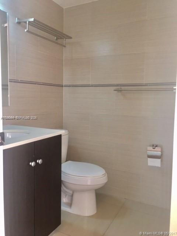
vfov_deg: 61.7
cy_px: 118
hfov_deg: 48.2
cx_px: 88
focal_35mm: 29
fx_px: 198
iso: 80
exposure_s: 1/30
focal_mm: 4.15
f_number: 2.2
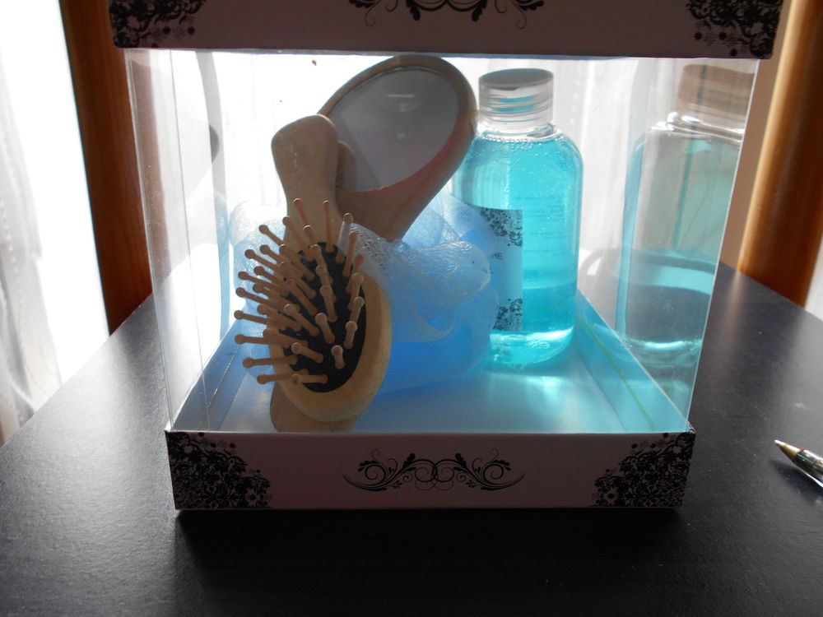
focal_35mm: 26
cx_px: 412
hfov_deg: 67.3
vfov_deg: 53.1
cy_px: 308
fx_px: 618
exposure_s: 1/30
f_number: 3.2
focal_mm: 4.6
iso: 140
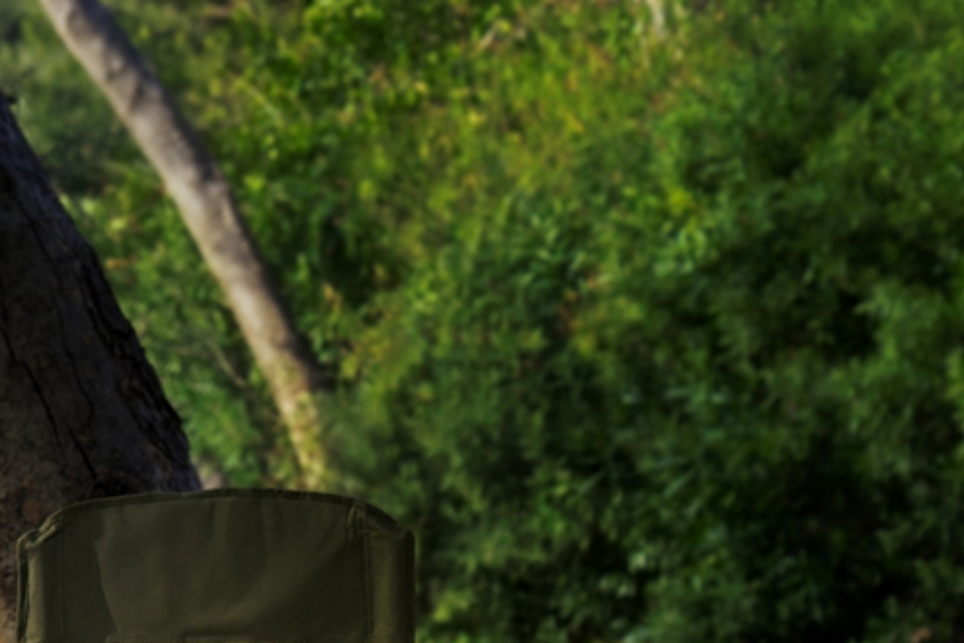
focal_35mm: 259
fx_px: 6935
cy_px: 644
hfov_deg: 7.7
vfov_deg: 5.3
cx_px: -744
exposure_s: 1/100
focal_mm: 67
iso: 100
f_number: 5.6
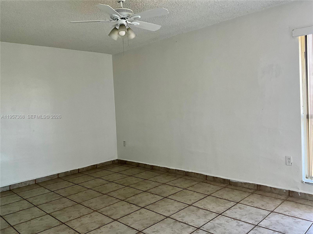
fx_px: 262
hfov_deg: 61.7
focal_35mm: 29
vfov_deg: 48.2
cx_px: 156
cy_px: 117
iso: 80
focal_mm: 3
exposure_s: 1/60
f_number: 1.8
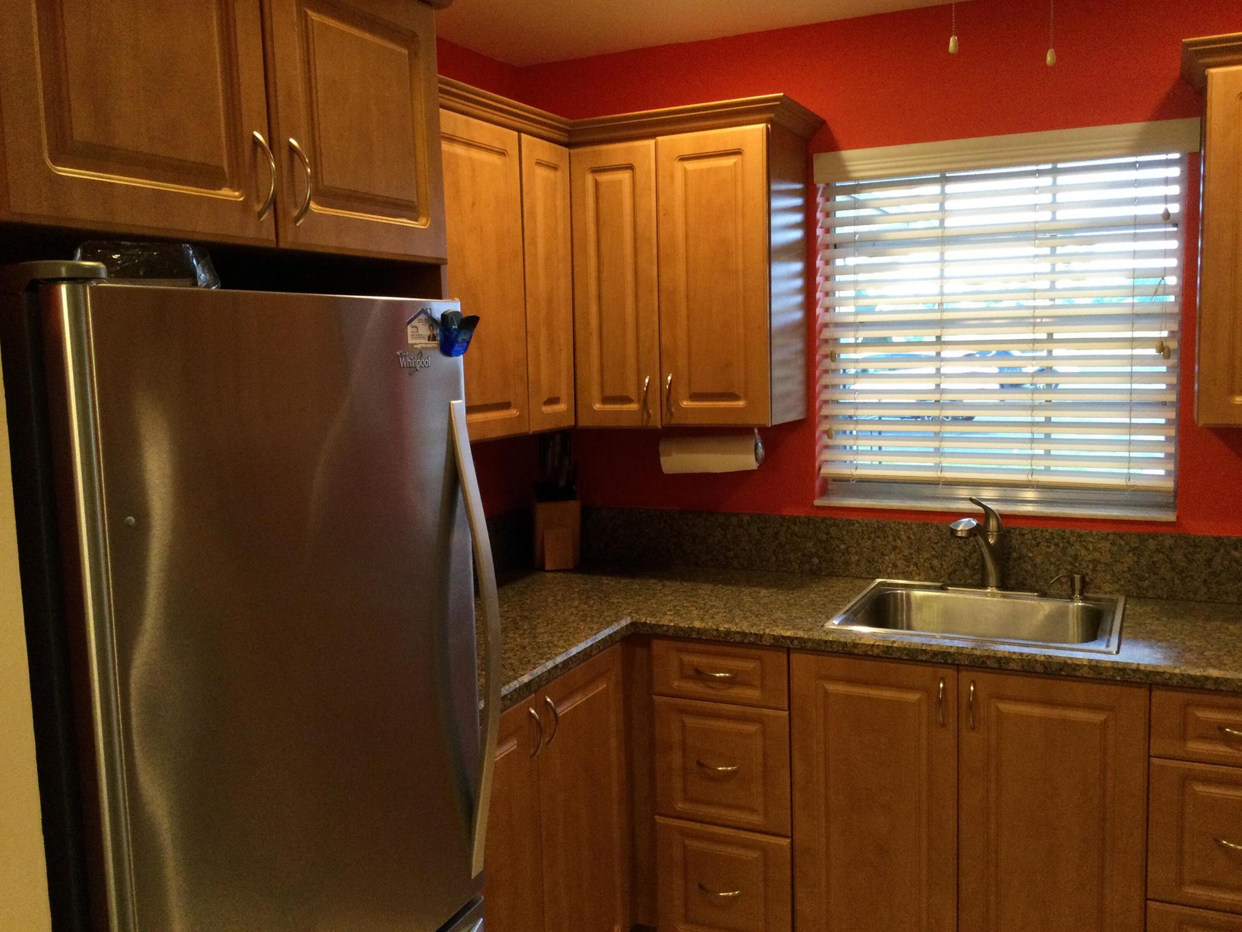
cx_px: 621
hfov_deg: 58.4
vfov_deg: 45.4
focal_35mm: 31
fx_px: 1112
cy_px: 466
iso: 160
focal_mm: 3.3
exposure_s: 1/30
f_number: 2.4
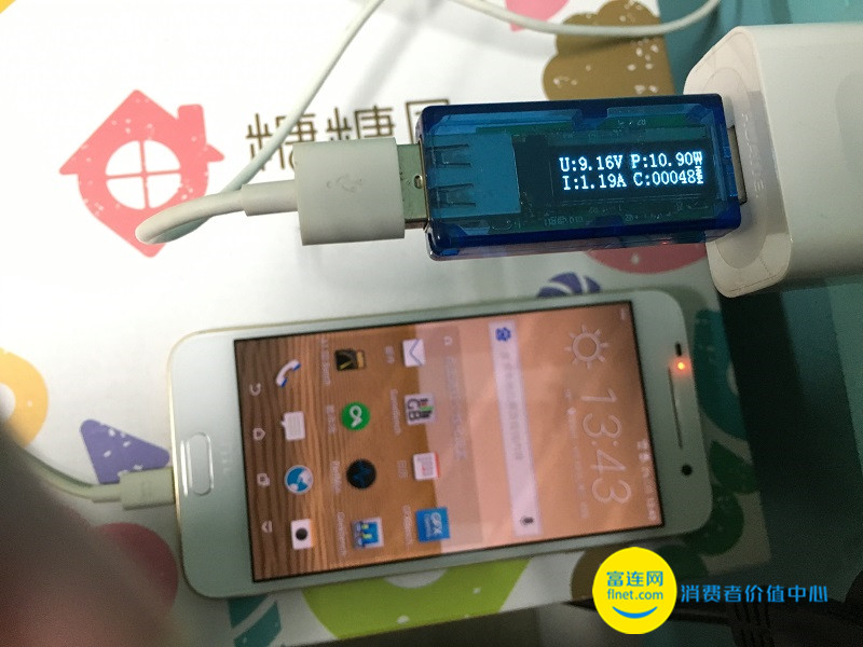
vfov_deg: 48.2
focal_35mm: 29
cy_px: 324
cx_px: 432
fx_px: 723
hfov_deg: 61.7
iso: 200
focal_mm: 4.15
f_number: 2.2
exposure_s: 1/17
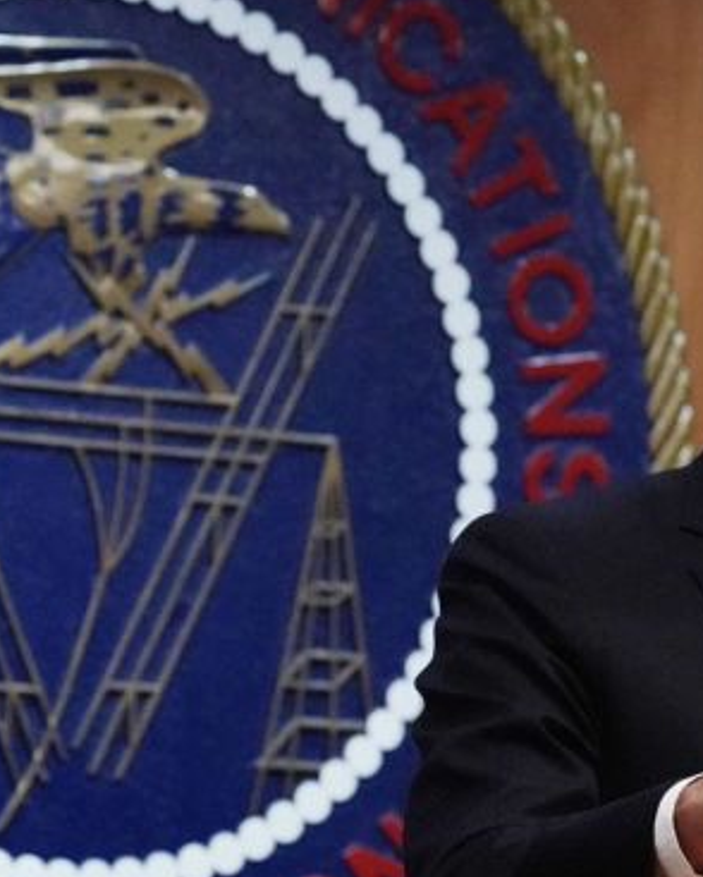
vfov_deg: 5.3
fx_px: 9407
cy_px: 470
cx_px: 316
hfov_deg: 4.3
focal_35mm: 362
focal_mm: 177
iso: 12800
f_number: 7.1
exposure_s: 1/800
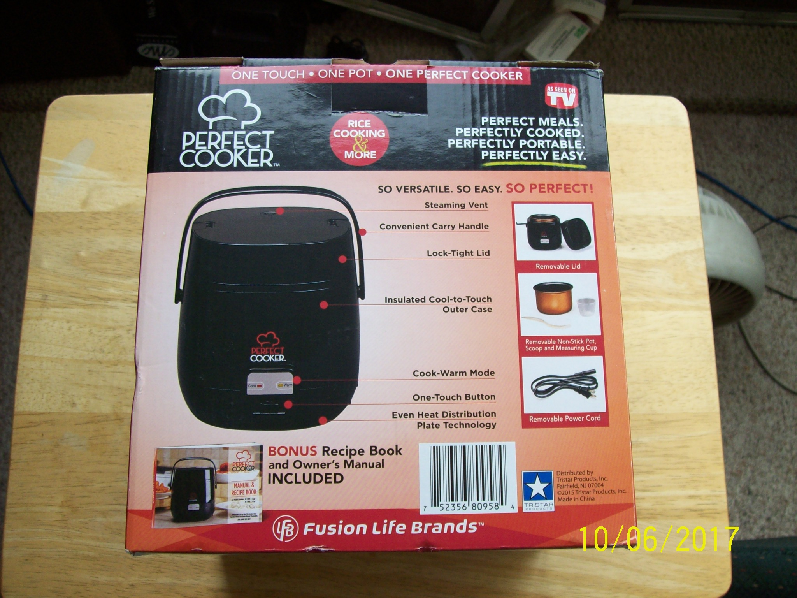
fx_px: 829
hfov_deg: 51.4
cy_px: 299
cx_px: 398
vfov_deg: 39.7
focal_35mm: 36
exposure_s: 1/64
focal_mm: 6
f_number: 2.7
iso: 95
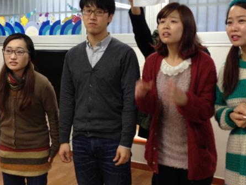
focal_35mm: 52
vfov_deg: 27.9
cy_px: 69
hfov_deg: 36.8
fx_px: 370
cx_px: 118
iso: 100
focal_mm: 4.13
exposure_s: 1/20
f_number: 2.4
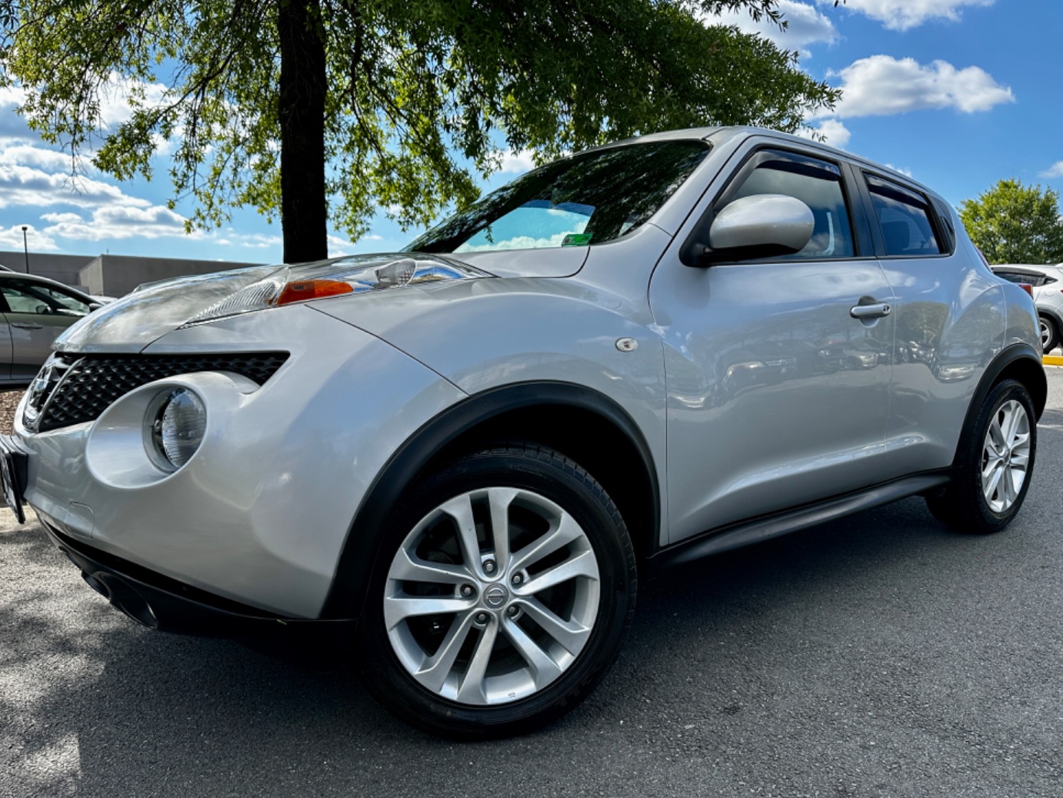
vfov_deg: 54.9
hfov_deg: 69.4
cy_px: 413
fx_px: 768
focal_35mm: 25
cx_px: 533
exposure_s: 1/2469
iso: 80
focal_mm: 6.86
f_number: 1.78
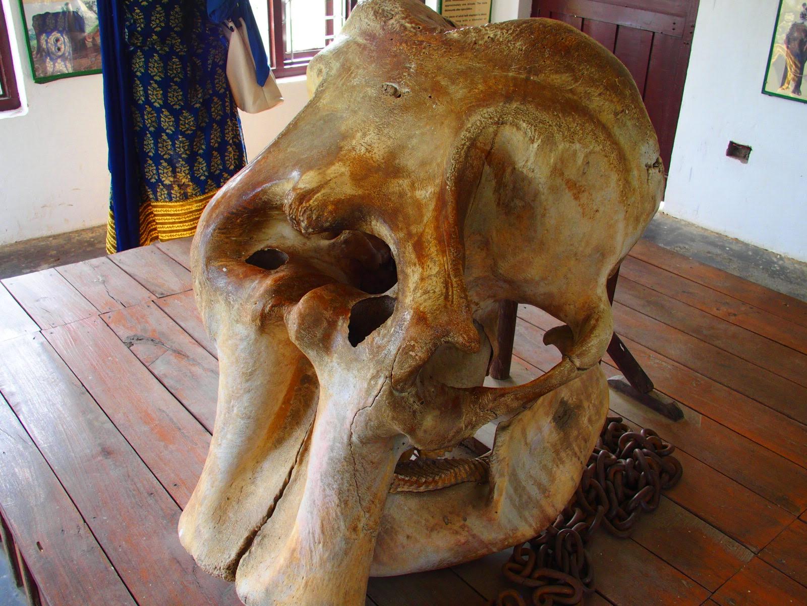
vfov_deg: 40.7
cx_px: 404
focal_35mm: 35
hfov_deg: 52.6
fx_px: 816
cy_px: 303
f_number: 2.8
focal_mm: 7.4
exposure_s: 1/60
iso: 200
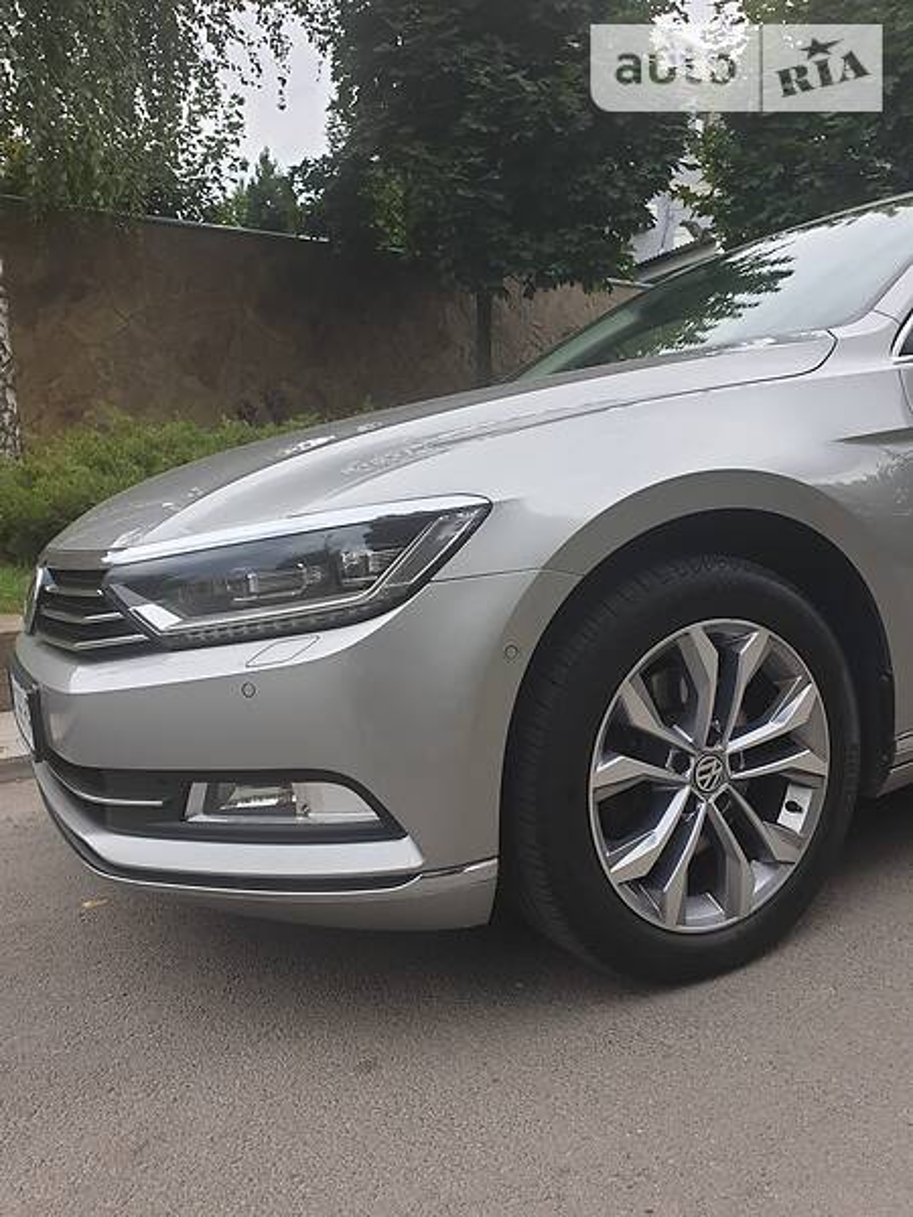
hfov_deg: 53.1
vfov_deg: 67.3
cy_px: 608
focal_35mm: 26
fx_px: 914
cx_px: 456
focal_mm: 4.3
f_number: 2.4
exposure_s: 1/102
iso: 50
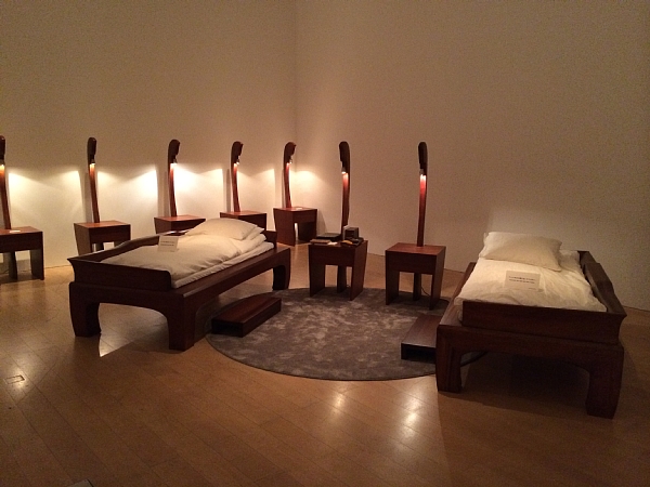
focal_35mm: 30
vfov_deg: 46.8
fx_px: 563
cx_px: 325
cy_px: 244
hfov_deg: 60.0
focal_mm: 4.12
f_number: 2.2
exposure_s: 1/15
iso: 400
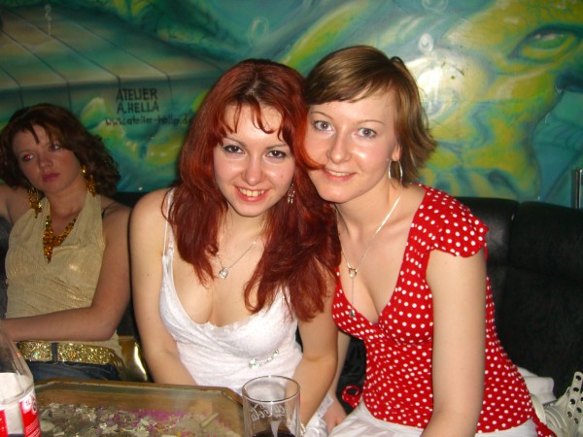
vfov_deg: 37.7
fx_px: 640
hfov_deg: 49.0
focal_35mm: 38
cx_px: 292
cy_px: 218
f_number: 2.8
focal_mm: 7.9
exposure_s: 1/60
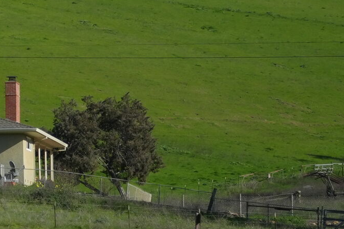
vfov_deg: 3.7
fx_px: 3535
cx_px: -449
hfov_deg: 5.4
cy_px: 17
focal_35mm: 370
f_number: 5.6
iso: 400
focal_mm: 57
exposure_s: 1/2500
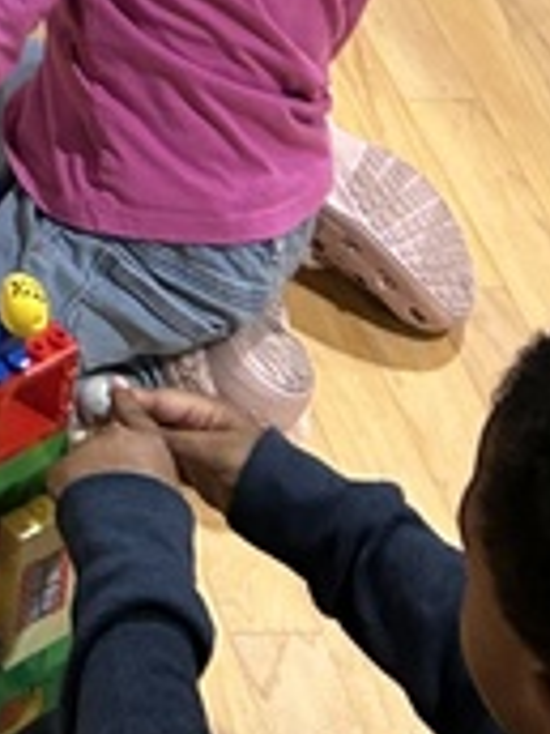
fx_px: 3284
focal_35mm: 155
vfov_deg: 10.3
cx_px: -912
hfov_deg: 8.5
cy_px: -1267
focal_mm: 5.7
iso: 125
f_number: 1.5
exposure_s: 1/60
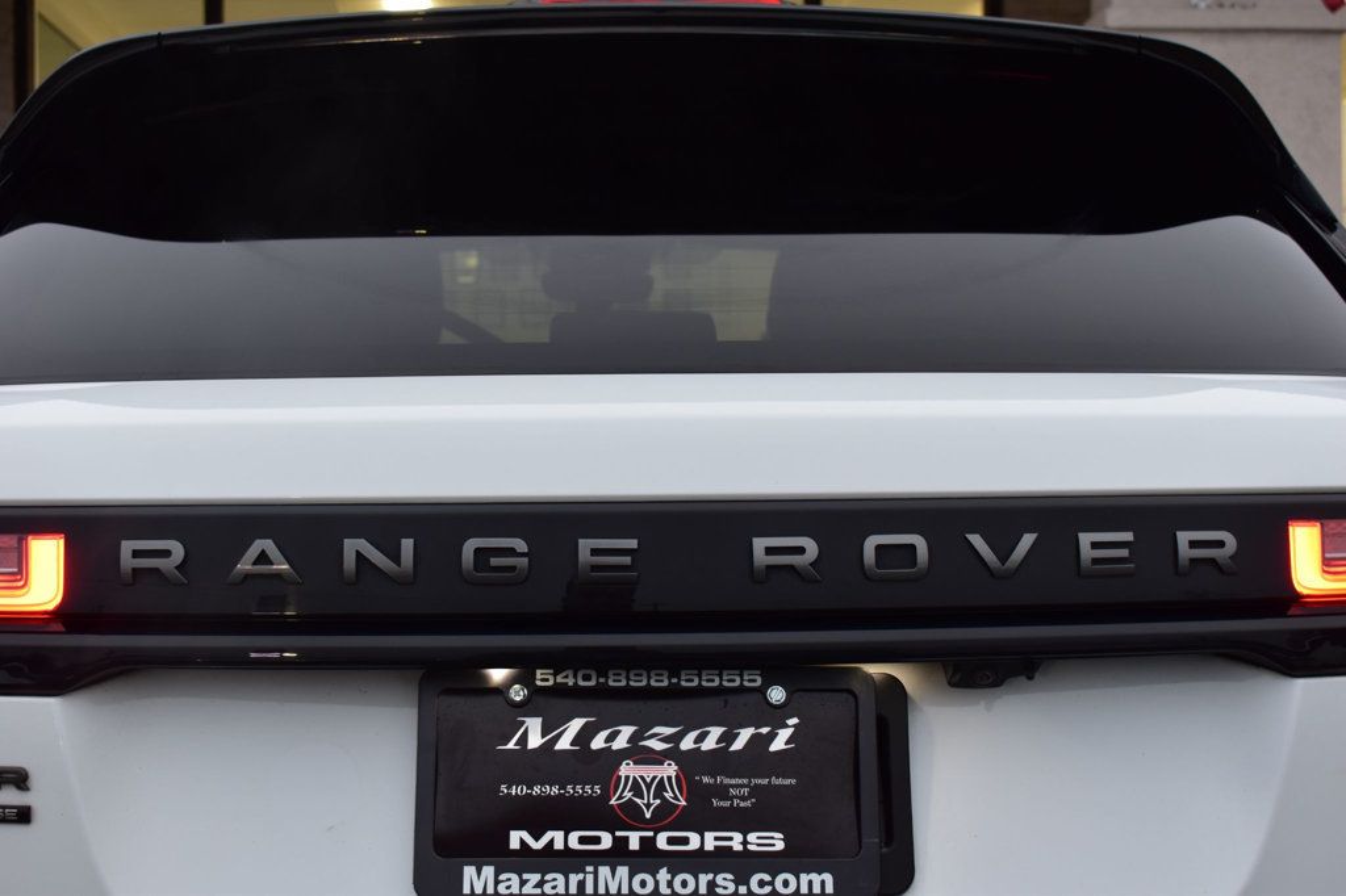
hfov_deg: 37.9
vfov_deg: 25.7
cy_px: 448
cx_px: 673
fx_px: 1962
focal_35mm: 52
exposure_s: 1/40
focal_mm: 35
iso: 400
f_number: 7.1
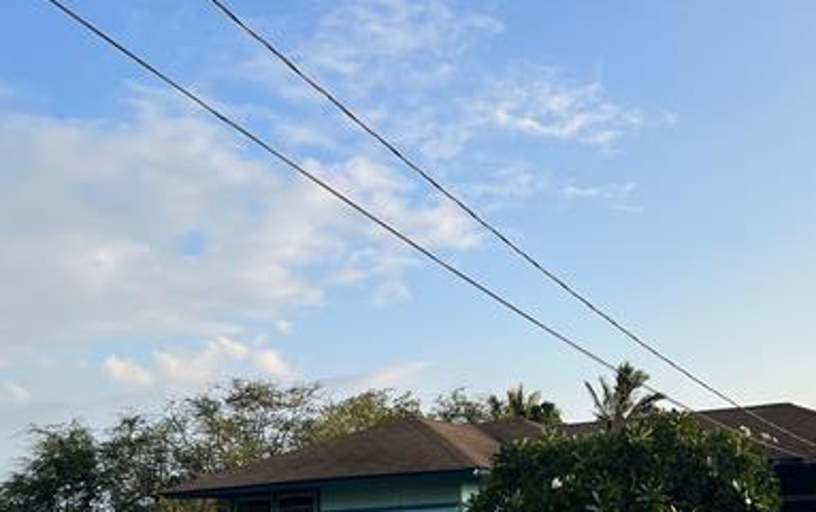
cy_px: 371
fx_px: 1024
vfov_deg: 27.7
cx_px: 609
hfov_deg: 42.2
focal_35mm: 46
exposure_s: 1/3165
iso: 50
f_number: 1.5
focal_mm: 5.7
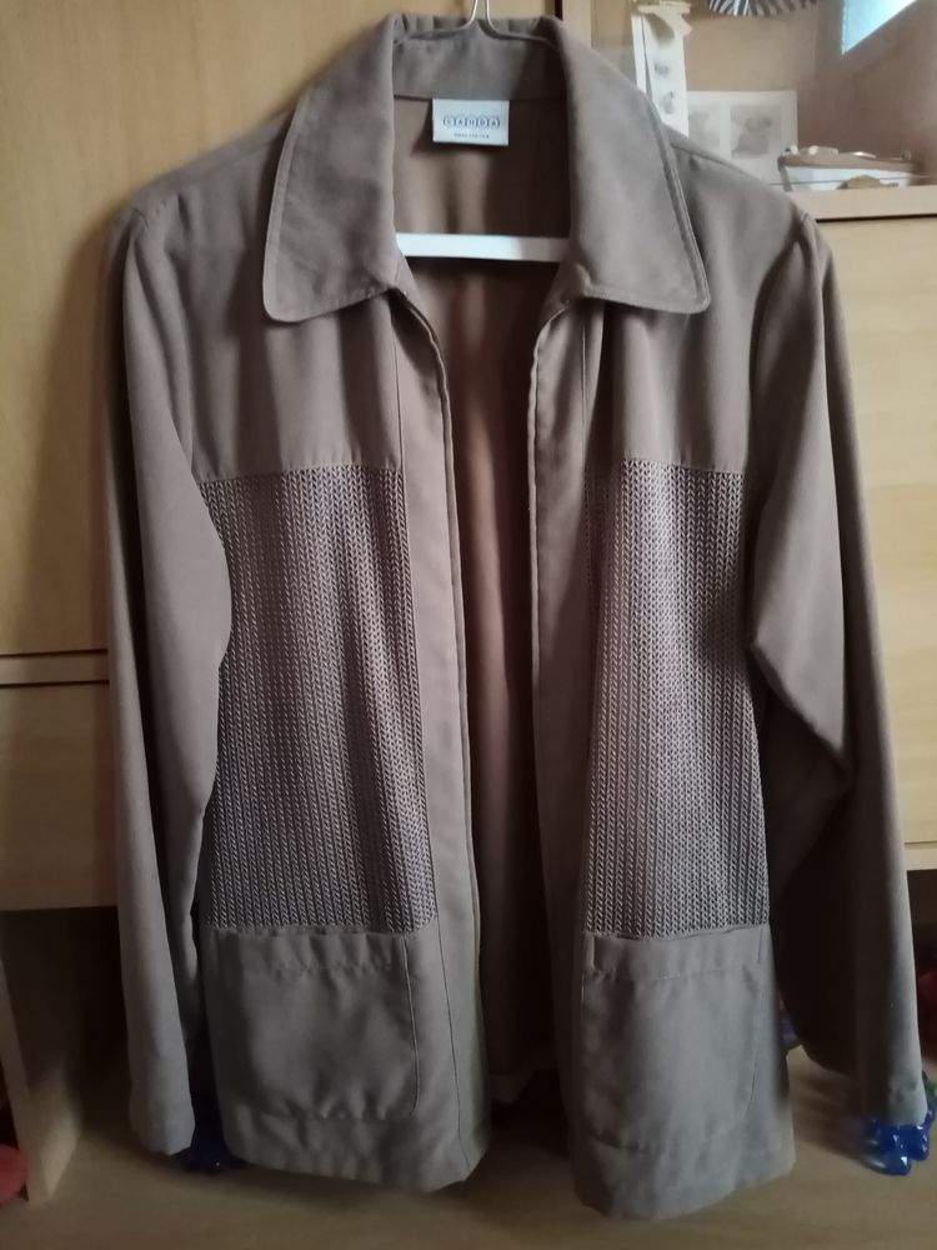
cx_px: 468
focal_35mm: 26
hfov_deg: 53.1
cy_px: 625
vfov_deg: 67.3
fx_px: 938
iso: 1275
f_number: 1.8
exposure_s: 1/20
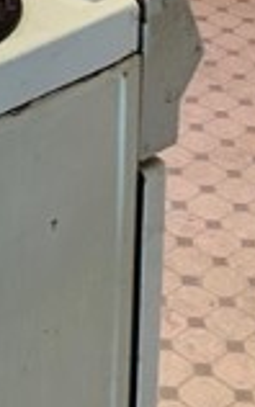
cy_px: -330
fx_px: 1487
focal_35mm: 134
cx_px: 82
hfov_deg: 9.8
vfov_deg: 13.9
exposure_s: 1/60
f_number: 1.5
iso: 200
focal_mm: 5.7
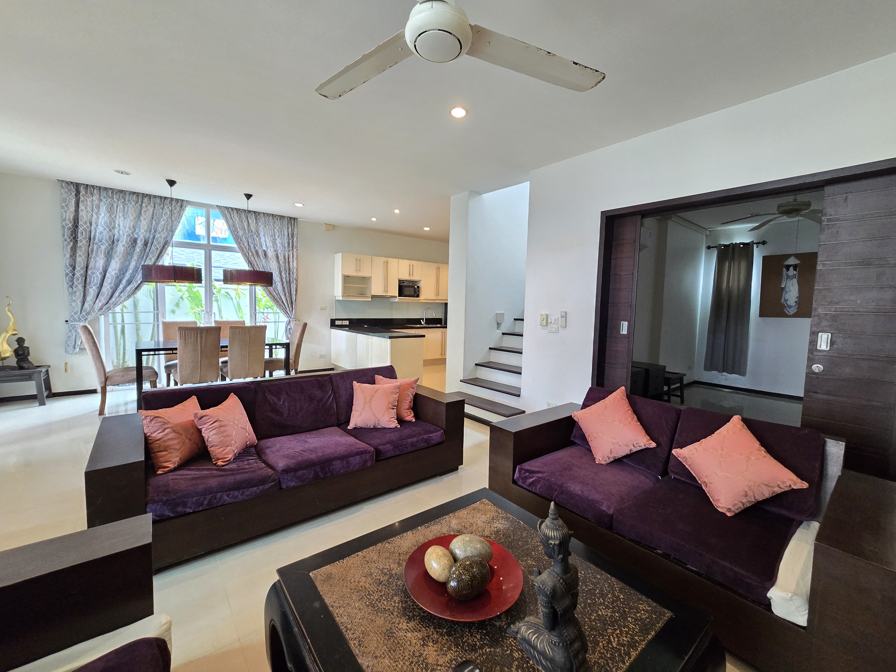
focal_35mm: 13
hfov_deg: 106.2
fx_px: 336
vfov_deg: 89.9
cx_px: 448
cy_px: 336
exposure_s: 1/50
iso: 400
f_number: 2.2
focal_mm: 2.2
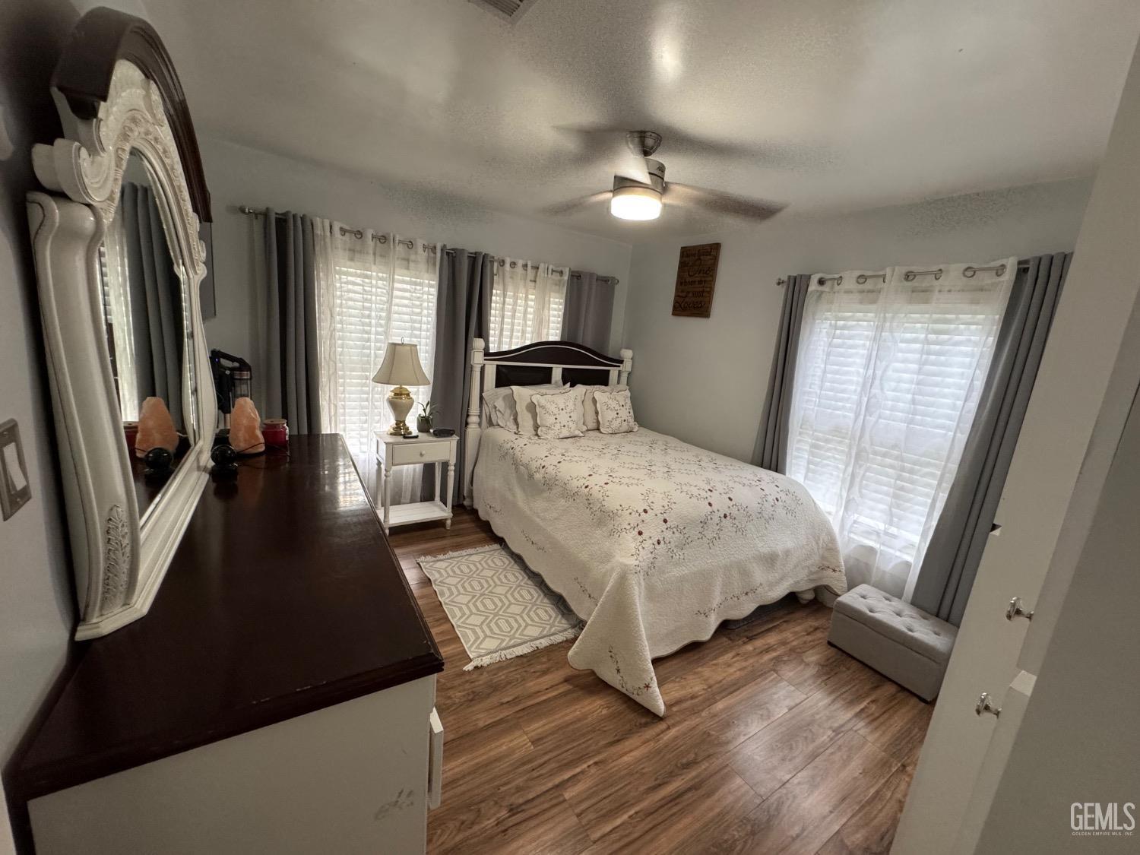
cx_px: 570
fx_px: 461
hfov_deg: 102.1
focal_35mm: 14
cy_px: 428
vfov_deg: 85.7
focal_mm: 2.22
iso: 320
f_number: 2.2
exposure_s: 1/60
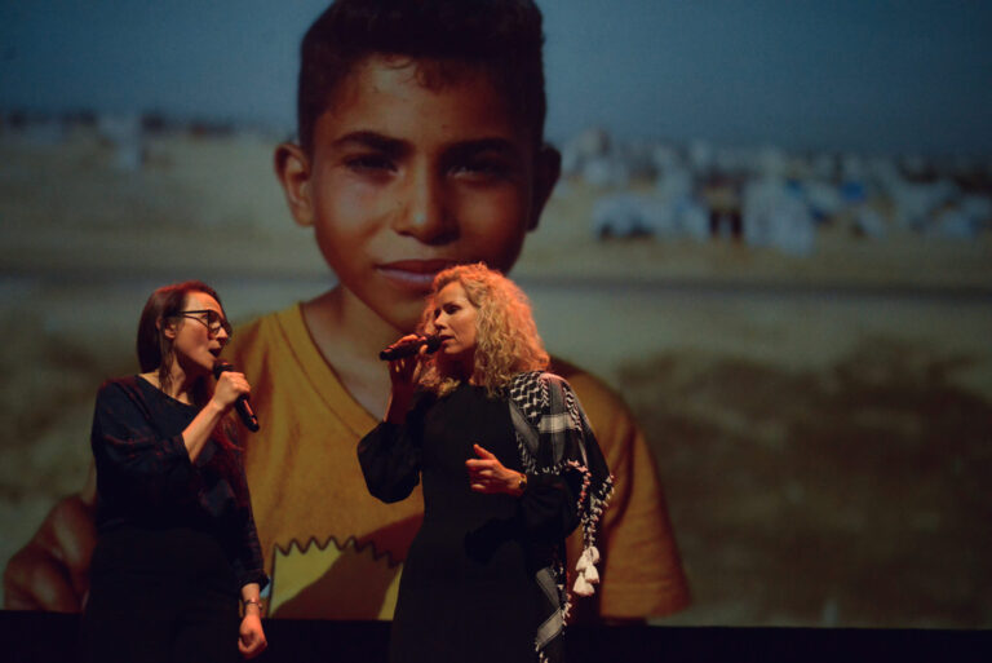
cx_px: 496
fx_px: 1930
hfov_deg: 28.8
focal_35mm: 70
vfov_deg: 19.5
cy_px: 332
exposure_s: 1/800
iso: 6400
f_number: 4.5
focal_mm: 70
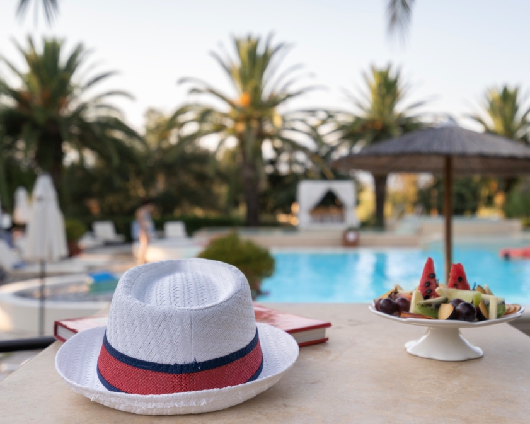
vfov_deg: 37.3
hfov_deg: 45.6
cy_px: 213
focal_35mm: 40
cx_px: 308
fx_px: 628
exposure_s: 1/200
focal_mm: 35
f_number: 4
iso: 80
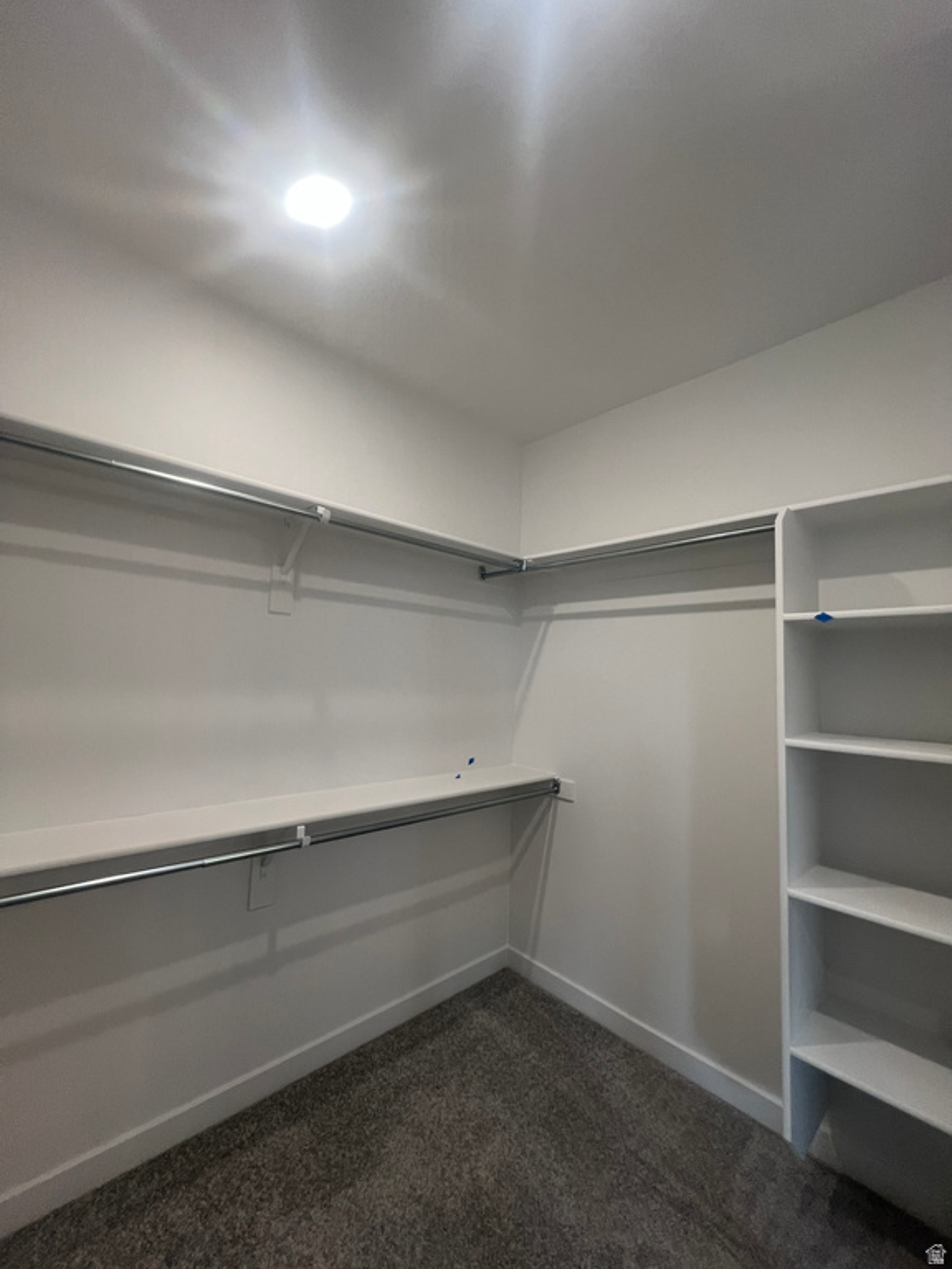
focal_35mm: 13
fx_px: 477
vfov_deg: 106.2
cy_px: 634
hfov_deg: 89.9
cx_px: 476
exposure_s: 1/120
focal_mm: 1.57
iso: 125
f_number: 1.8
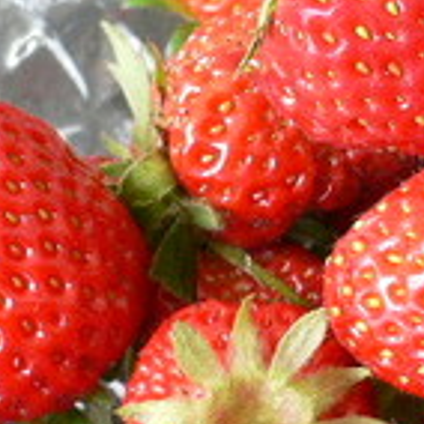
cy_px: 213
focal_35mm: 109
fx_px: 1510
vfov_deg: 16.0
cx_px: 445
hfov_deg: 15.6
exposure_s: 1/15
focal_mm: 5.8
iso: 150
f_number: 2.8
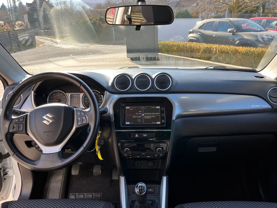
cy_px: 104
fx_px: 208
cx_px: 138
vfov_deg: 53.1
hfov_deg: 67.3
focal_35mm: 26
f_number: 1.6
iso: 50
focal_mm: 5.1
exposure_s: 1/406
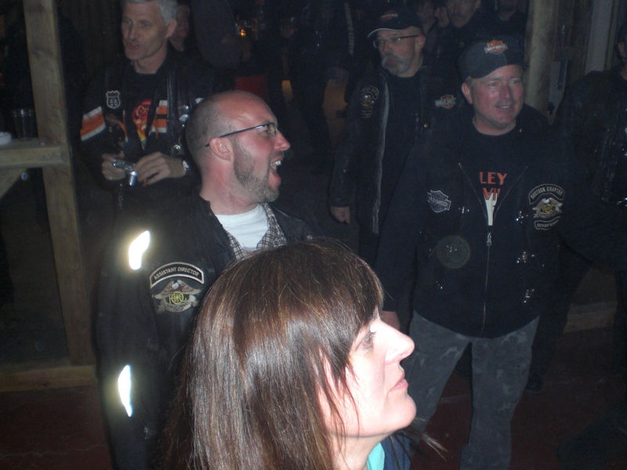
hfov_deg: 49.0
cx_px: 314
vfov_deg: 37.7
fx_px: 688
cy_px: 235
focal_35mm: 38
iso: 200
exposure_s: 1/60
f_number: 3.1
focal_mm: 6.3
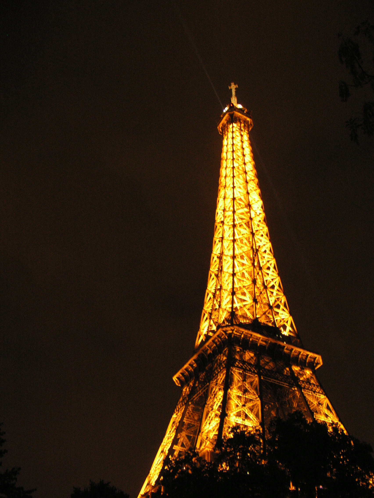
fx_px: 547
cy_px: 249
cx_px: 187
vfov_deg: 49.0
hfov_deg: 37.7
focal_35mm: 38
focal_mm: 6.3
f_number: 2.8
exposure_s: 1/5
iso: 200
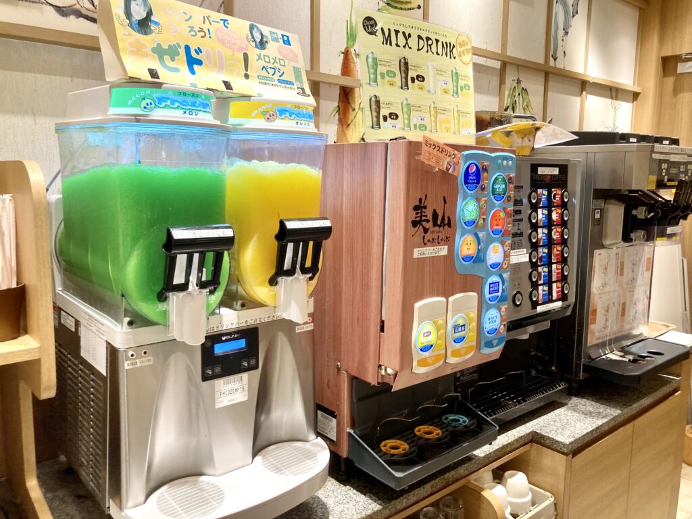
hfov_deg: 63.4
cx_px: 346
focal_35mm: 28
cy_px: 260
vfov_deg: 49.7
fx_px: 560
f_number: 1.8
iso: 40
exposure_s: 1/50
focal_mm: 3.99
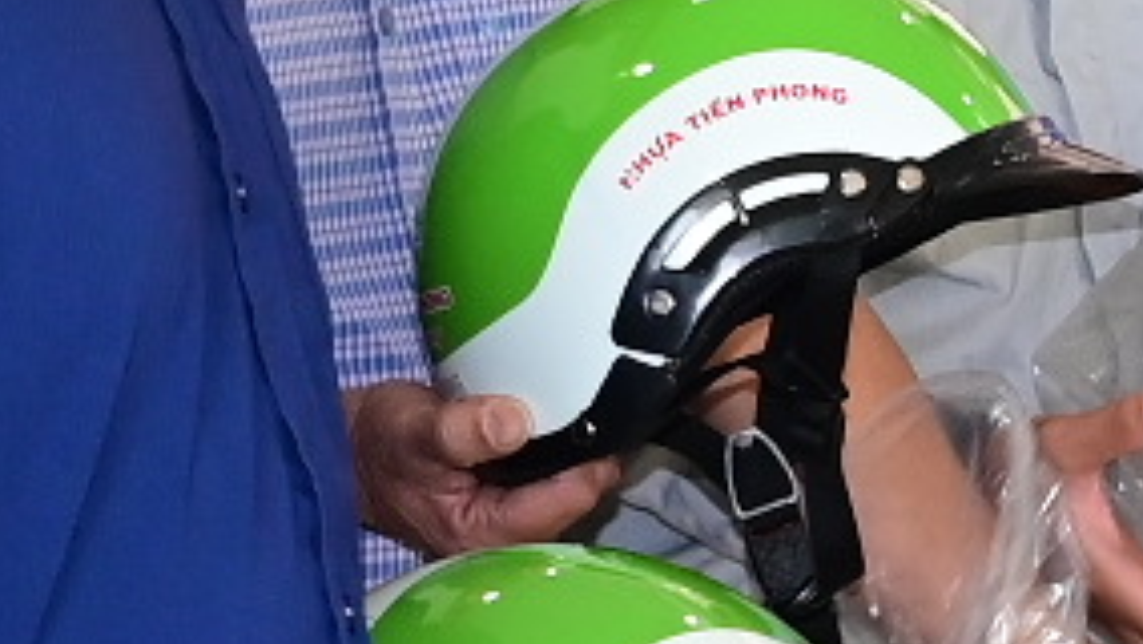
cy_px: 24
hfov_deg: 9.8
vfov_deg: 5.6
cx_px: 966
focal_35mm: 218
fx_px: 6610
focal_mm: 20
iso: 640
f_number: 4
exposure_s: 1/200
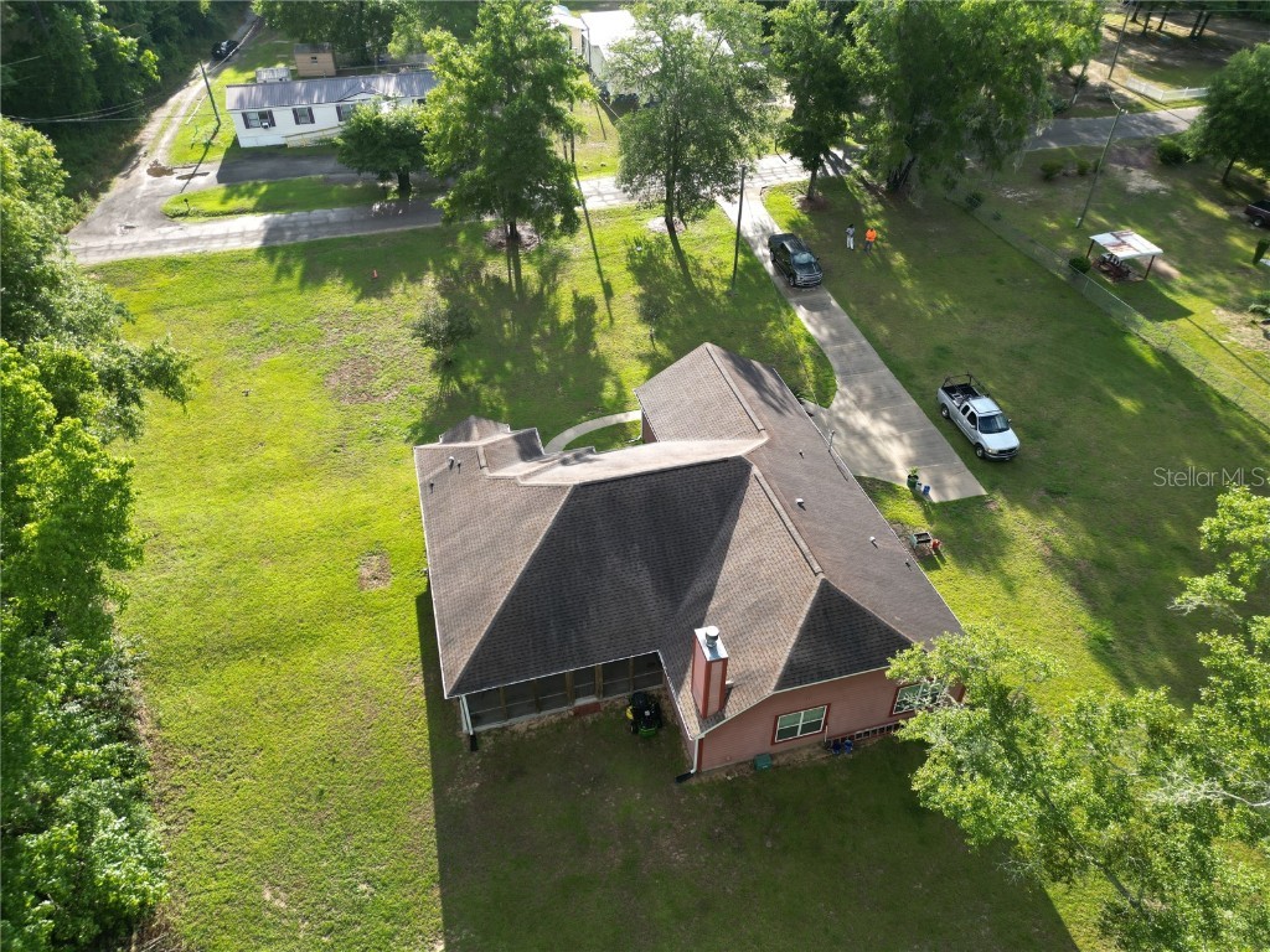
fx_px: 881
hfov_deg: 71.6
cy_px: 476
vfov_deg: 56.8
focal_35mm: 24
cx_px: 635
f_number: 1.7
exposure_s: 1/640
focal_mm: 6.72
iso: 100
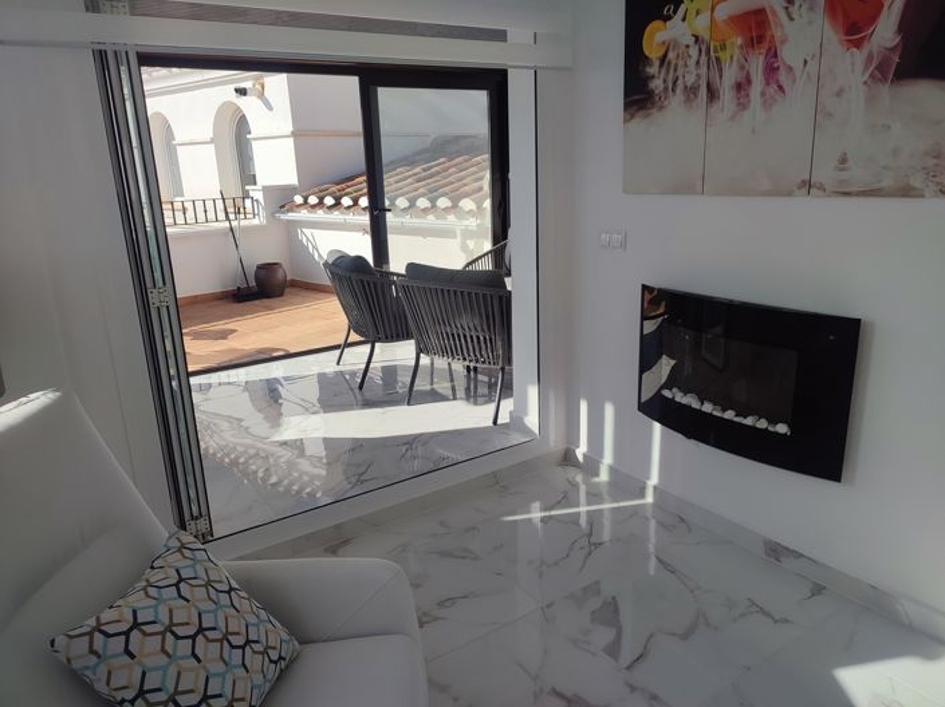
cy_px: 354
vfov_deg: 54.8
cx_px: 472
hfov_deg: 69.4
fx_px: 682
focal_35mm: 25
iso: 50
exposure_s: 1/874
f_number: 1.9
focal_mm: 6.04
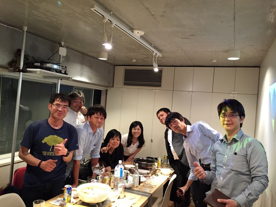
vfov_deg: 48.2
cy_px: 104
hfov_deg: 61.7
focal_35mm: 29
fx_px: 231
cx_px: 138
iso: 200
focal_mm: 4.15
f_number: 2.2
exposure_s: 1/30
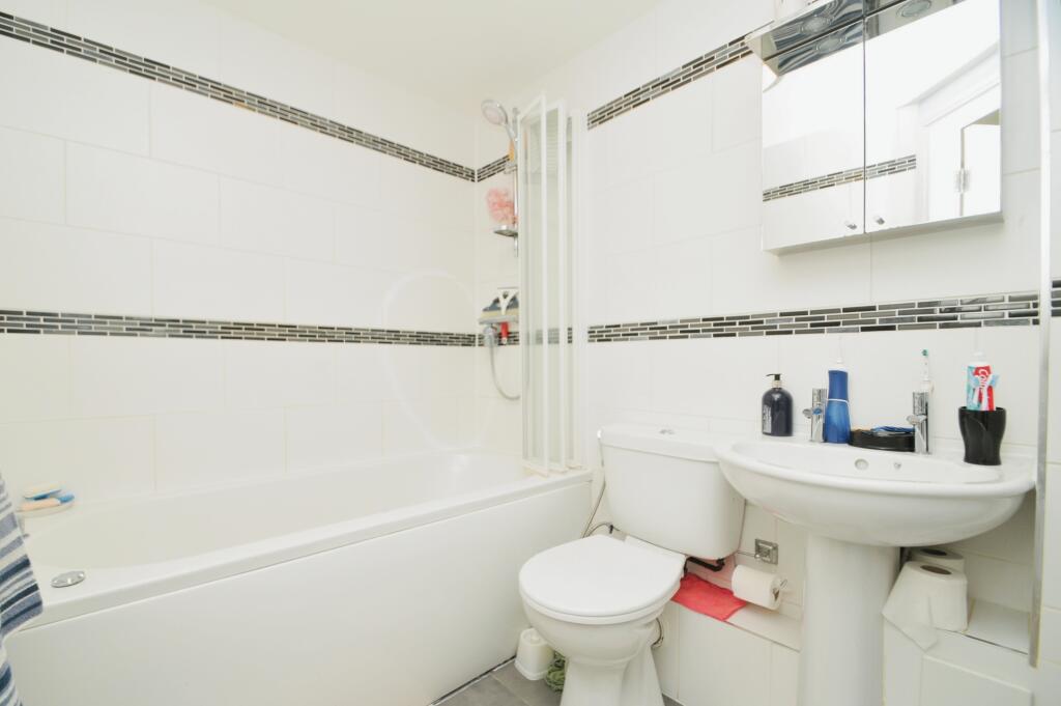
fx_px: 442
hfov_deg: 100.4
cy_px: 353
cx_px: 530
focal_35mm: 15
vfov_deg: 77.2
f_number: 5.6
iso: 400
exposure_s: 1/30
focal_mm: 10
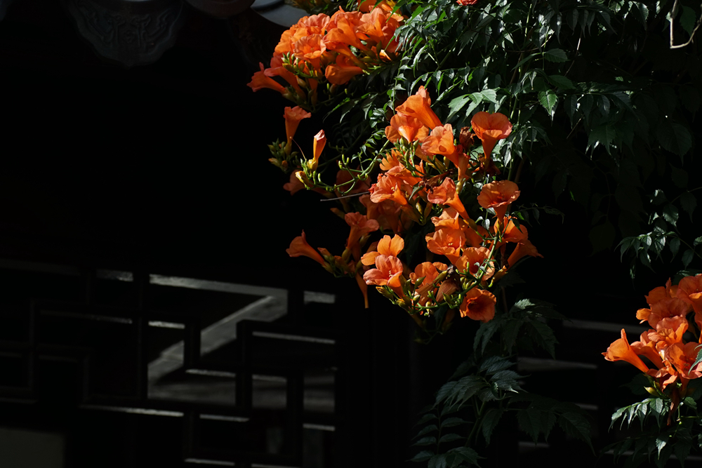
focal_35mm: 135
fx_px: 2633
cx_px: 351
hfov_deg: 15.2
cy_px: 234
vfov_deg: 10.2
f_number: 5.6
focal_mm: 90
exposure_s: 1/500
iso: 100
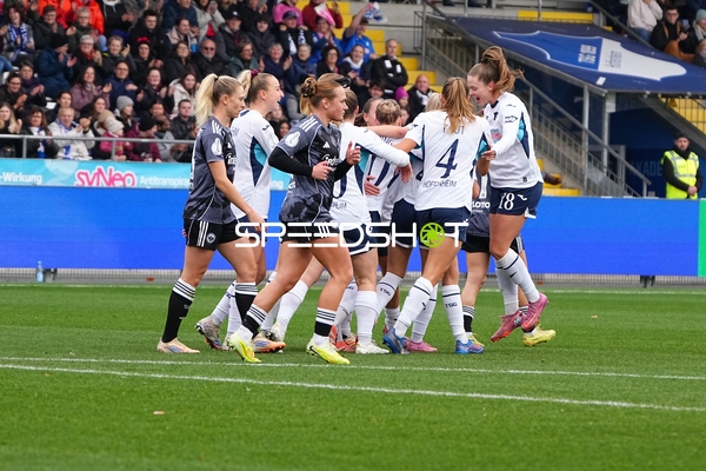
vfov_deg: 4.5
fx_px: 5942
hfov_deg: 6.8
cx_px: 353
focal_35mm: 303
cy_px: 236
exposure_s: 1/1600
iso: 2000
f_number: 5.6
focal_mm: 202
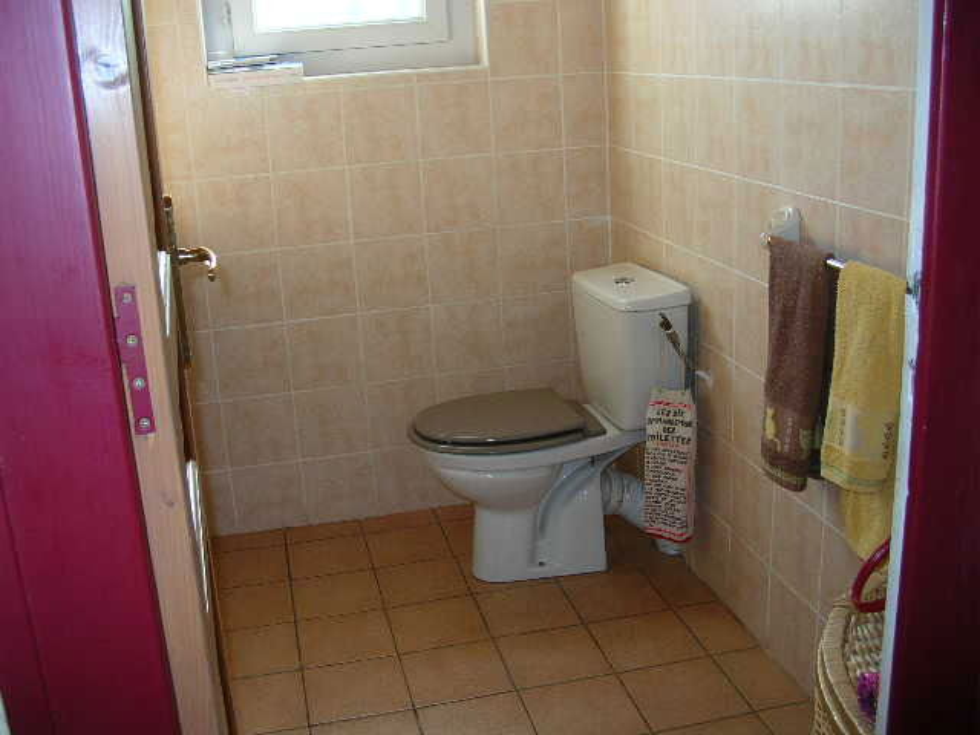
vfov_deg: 39.7
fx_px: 1019
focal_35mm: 36
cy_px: 368
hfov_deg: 51.4
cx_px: 490
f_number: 2.7
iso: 50
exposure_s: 1/30
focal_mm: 6
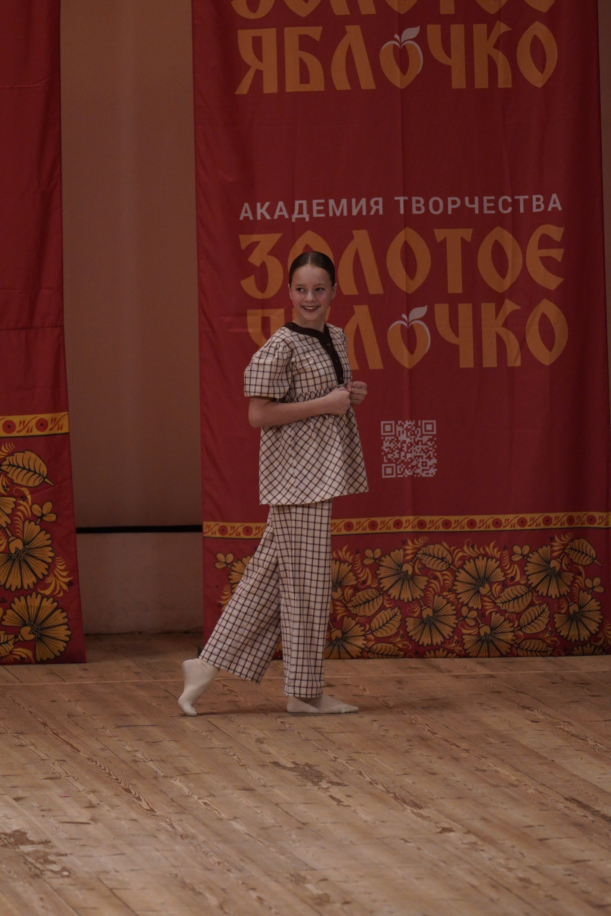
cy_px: 369
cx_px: 286
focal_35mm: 310
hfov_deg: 4.4
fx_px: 7889
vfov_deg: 6.6
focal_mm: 169
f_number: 2.8
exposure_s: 1/400
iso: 1600
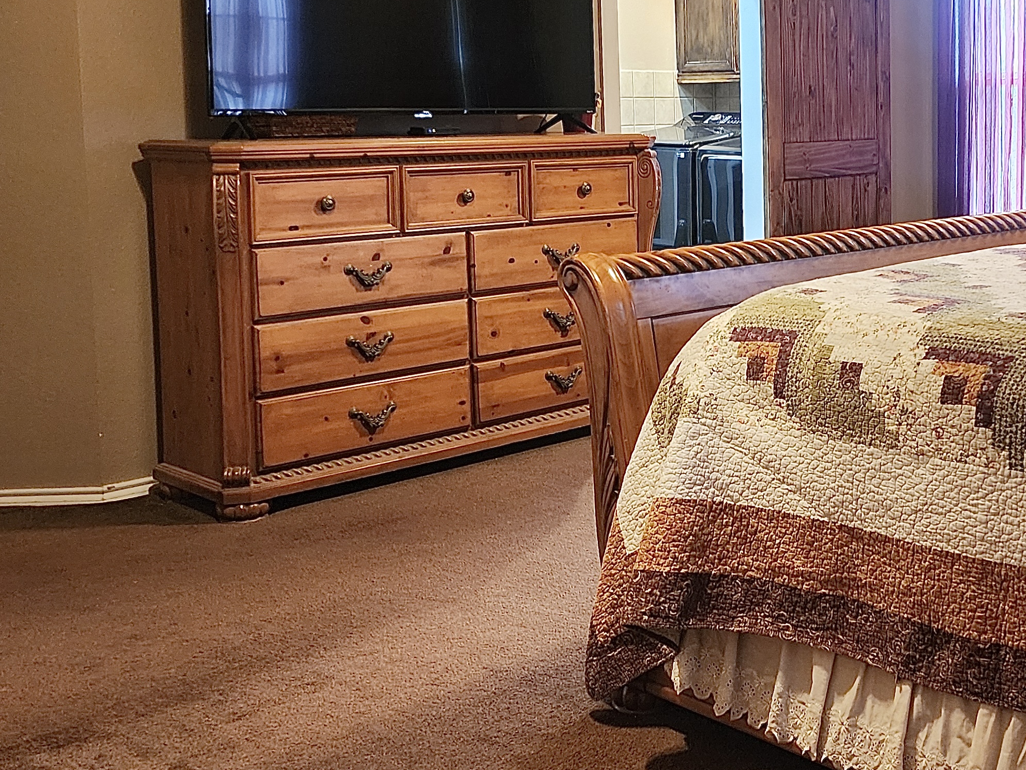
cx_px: 857
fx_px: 1304
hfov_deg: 40.7
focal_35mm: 44
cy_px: 340
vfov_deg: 32.8
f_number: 1.8
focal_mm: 6.4
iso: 500
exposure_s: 1/30
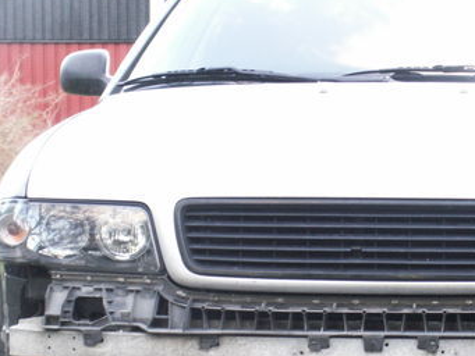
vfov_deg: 11.0
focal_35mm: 135
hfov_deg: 14.5
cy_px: 248
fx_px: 1853
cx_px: 390
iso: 160
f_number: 3.2
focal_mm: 11.95
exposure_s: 1/25
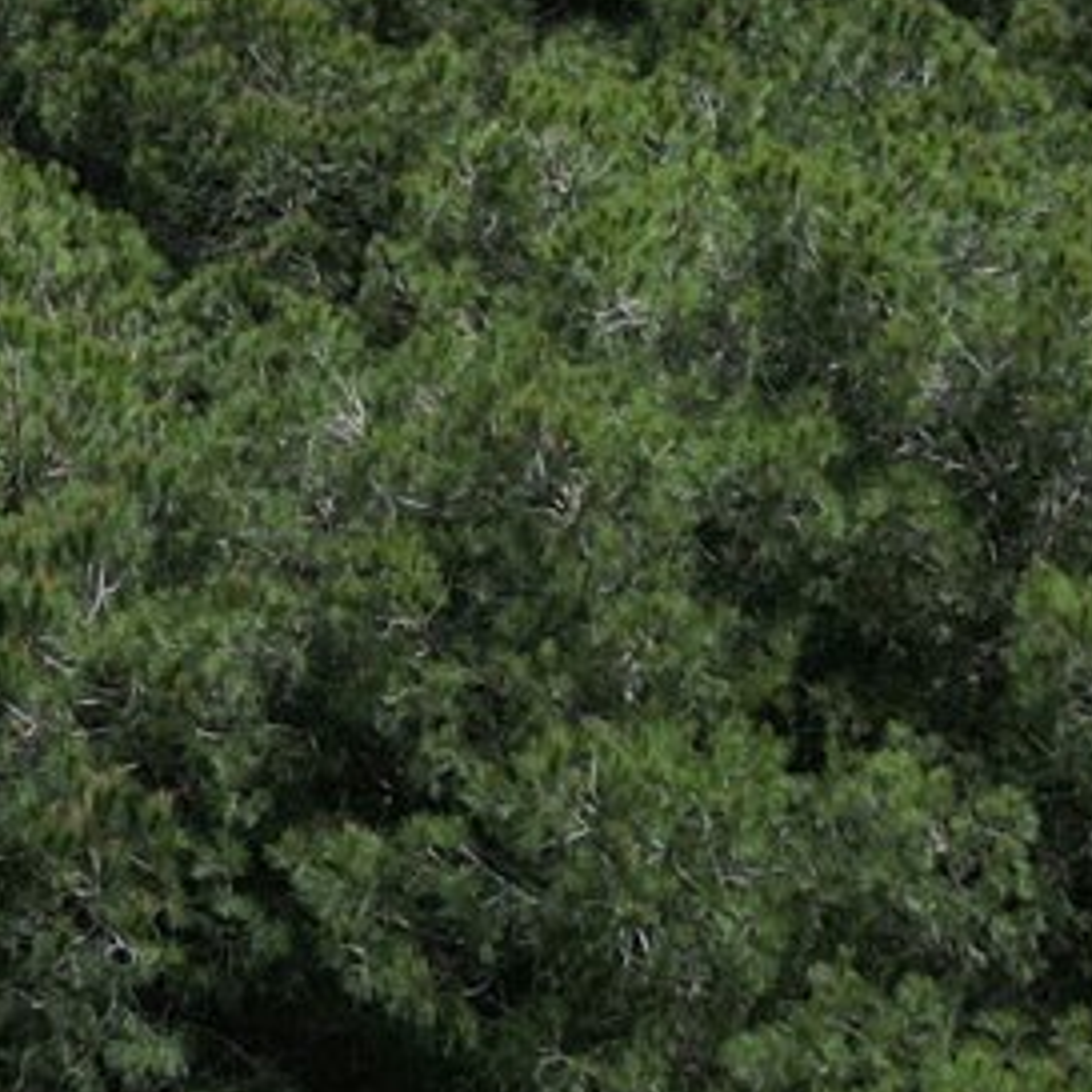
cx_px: -1032
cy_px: -1584
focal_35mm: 149
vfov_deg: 10.1
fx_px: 5318
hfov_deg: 10.8
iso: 110
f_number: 1.7
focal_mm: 6.72
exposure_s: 1/3200
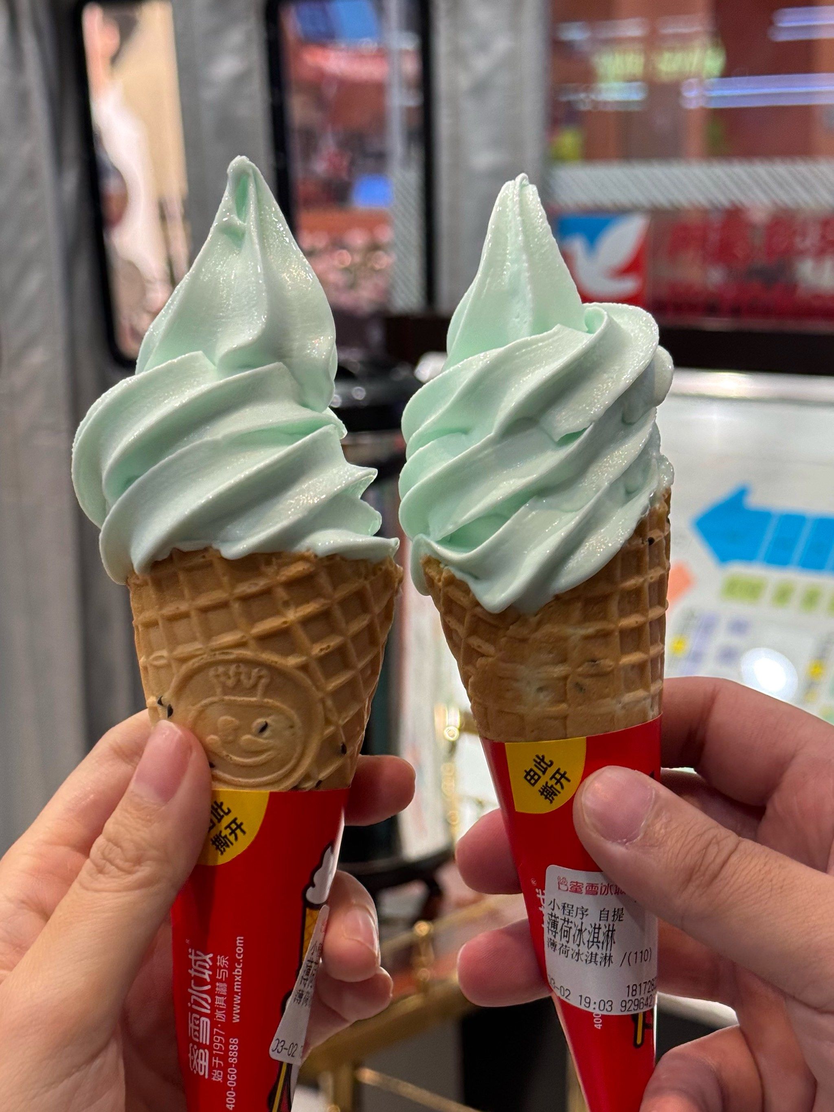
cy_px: 556
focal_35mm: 48
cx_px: 417
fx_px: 1542
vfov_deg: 39.7
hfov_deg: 30.3
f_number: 1.78
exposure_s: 1/100
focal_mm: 6.86
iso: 64
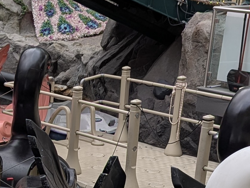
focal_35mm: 117
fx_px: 846
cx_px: -31
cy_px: 242
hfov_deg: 16.3
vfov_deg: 12.3
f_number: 1.85
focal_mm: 6.81
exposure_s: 1/140
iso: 42
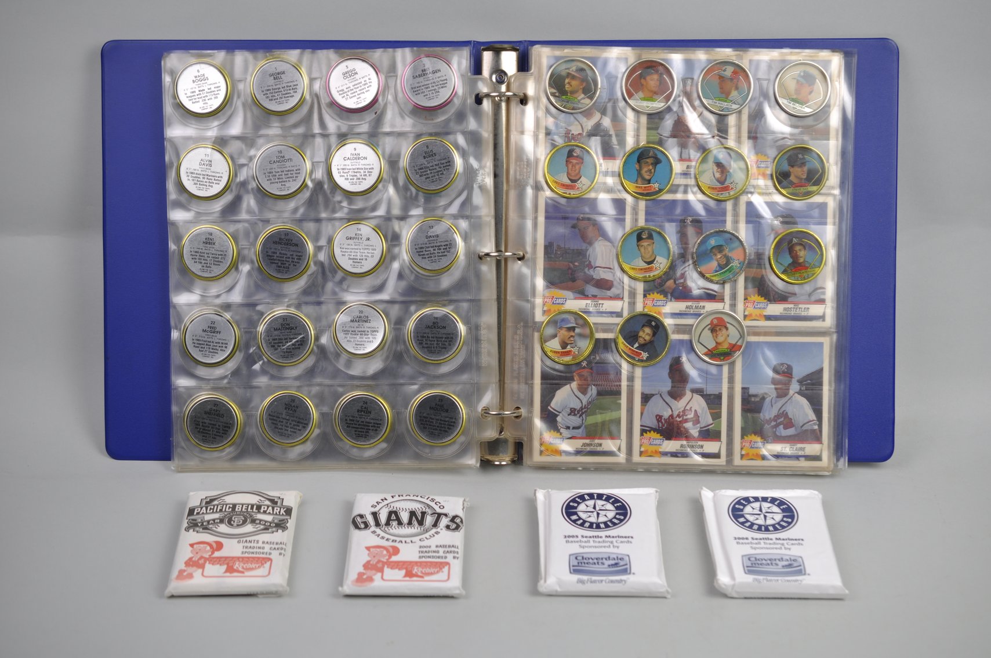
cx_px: 496
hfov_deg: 33.4
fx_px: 1650
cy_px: 329
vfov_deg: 22.6
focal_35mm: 60
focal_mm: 40
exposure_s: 1/60
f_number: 4
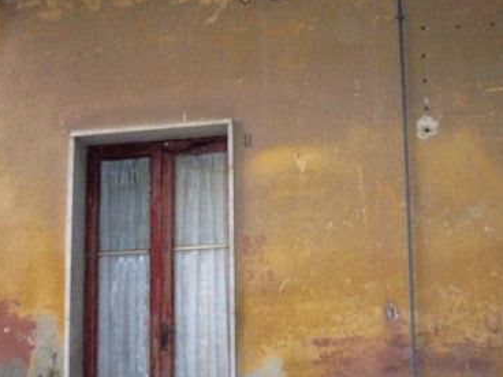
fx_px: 959
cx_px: 234
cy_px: 205
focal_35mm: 66
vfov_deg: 22.2
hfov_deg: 29.4
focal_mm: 6.3
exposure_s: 1/45
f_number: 2.8
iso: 240
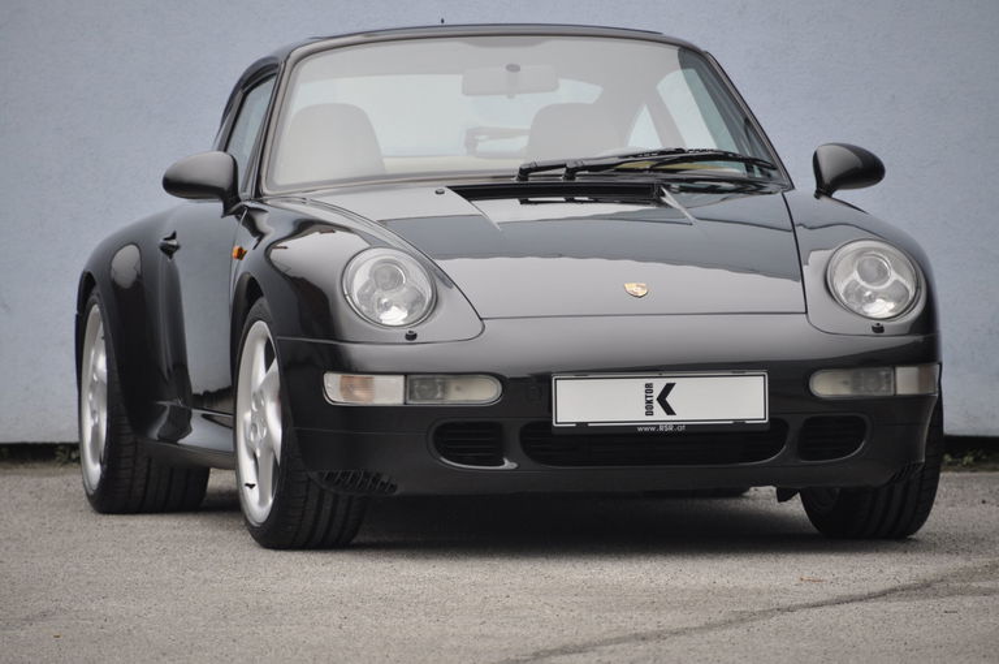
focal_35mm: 360
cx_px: 500
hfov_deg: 5.7
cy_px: 332
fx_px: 9977
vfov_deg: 3.8
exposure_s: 1/160
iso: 500
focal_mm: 240
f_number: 6.3
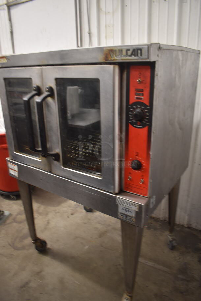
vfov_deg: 67.3
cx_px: 100
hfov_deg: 48.0
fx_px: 226
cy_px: 150
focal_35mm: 27
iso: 560
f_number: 3.5
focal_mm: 18
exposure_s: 1/30
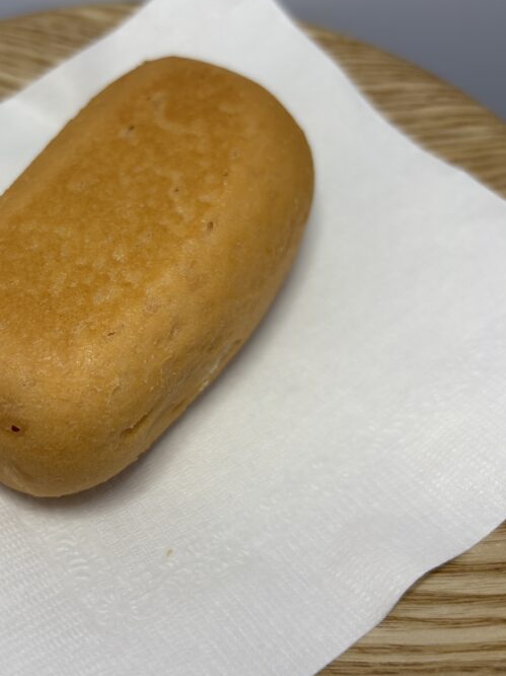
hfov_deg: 35.2
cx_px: 130
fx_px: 780
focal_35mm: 40
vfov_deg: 46.8
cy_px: 329
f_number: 1.6
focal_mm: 5.96
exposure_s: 1/121
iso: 40
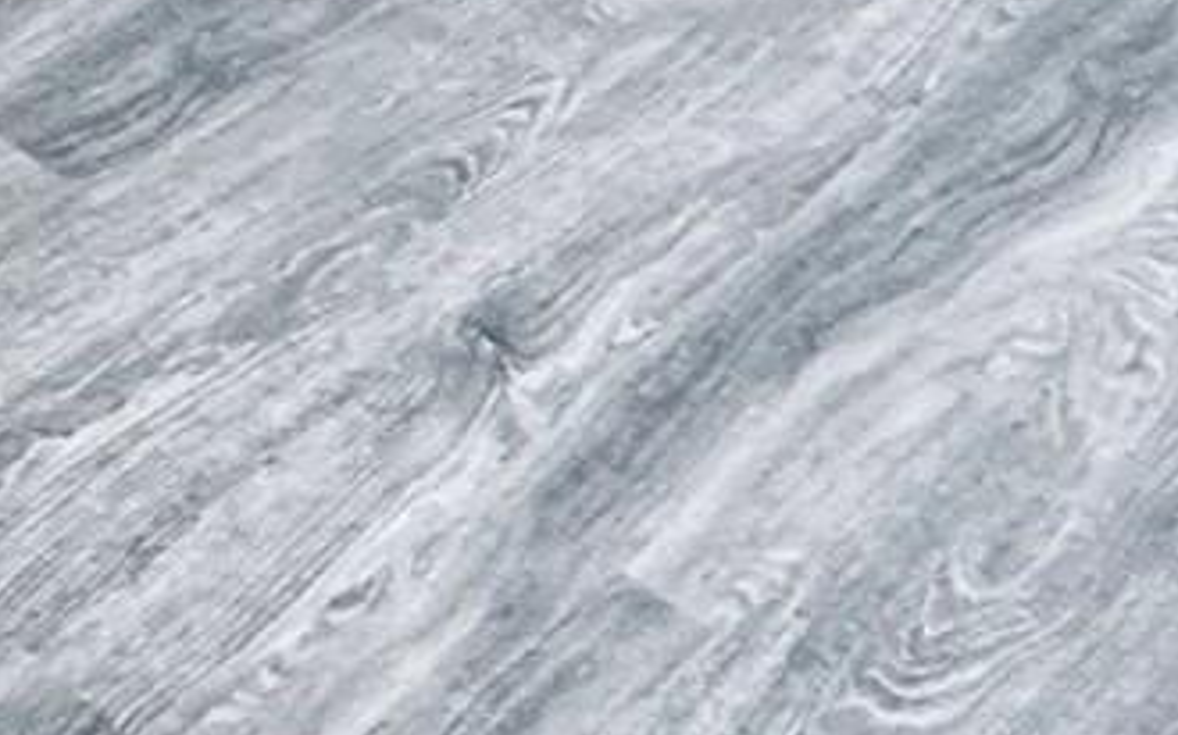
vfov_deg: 11.0
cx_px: -817
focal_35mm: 92
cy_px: -1252
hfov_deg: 18.6
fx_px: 2953
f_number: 2.2
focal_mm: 2.22
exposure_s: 1/60
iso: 320
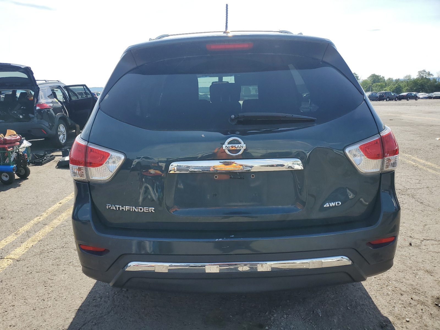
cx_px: 220
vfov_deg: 53.1
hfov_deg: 67.3
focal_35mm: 26
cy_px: 165
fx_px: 330
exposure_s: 1/2500
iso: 50
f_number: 1.5
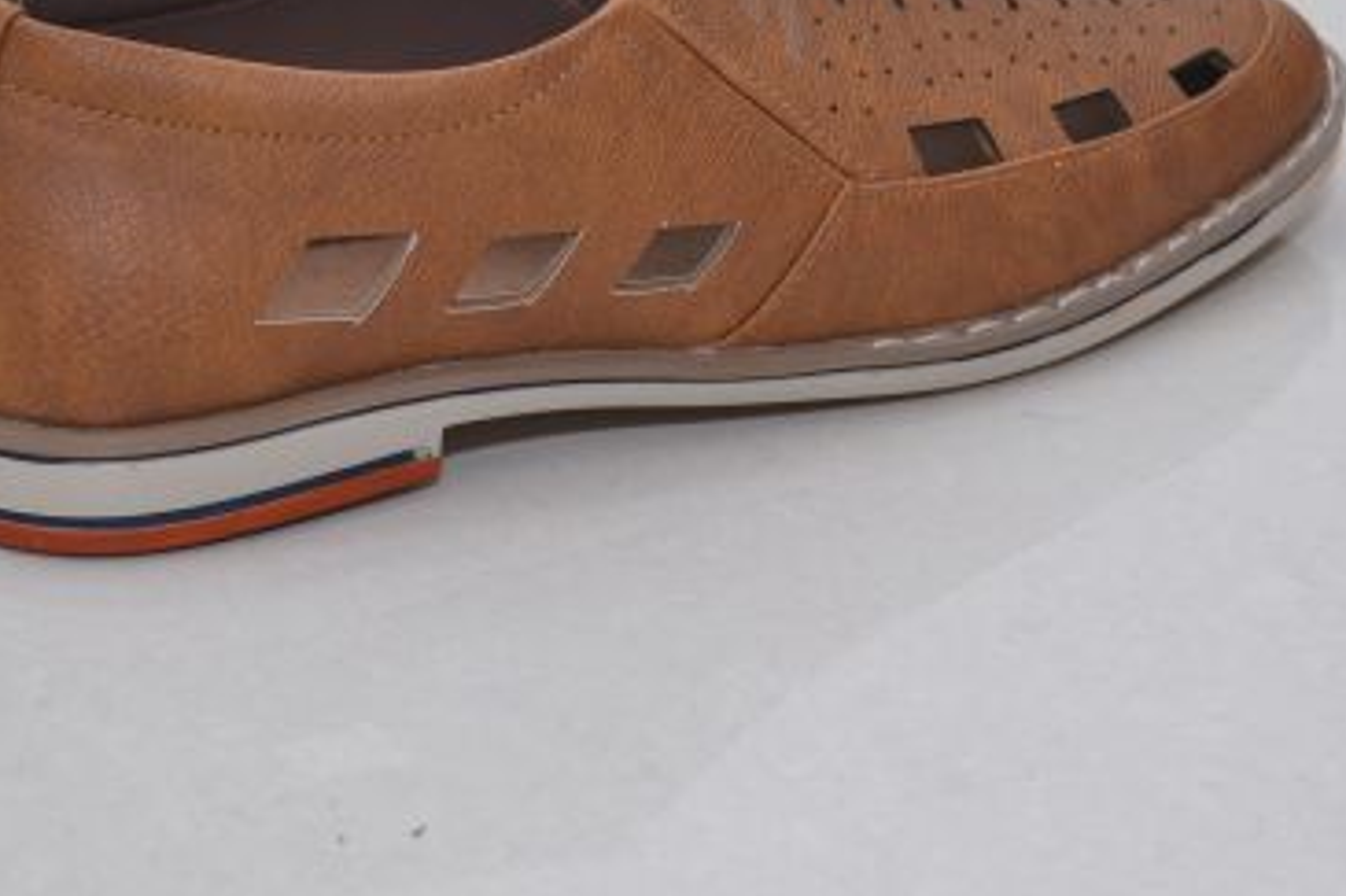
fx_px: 5157
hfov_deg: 14.9
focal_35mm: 138
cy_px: 230
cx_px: 579
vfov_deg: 9.9
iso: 400
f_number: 5.6
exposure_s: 1/125
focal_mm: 42
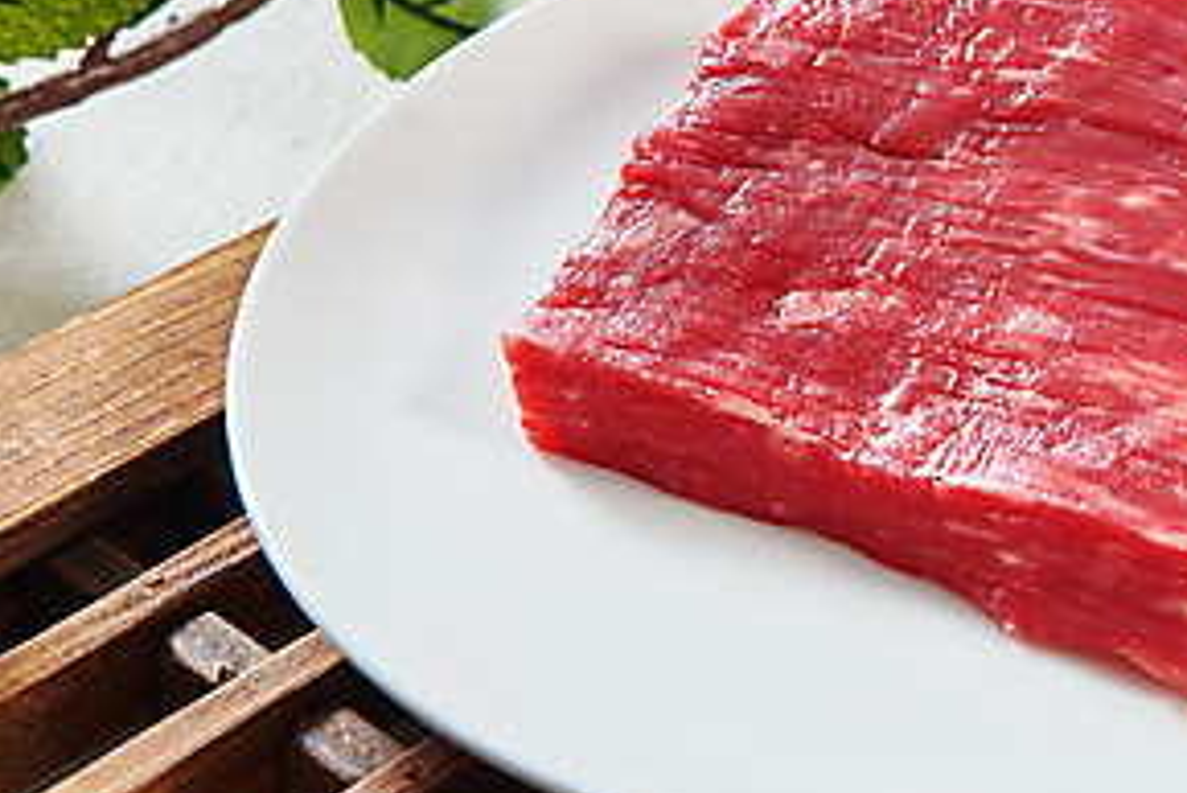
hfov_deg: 17.4
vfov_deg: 11.8
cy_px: 230
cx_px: 1029
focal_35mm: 116
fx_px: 3827
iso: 100
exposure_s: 1/125
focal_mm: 56
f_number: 9
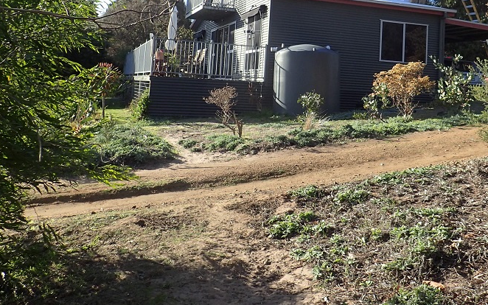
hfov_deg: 48.7
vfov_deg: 30.8
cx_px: 312
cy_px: 43
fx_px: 532
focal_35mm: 40
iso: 100
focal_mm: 4.5
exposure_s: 1/500
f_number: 2.8
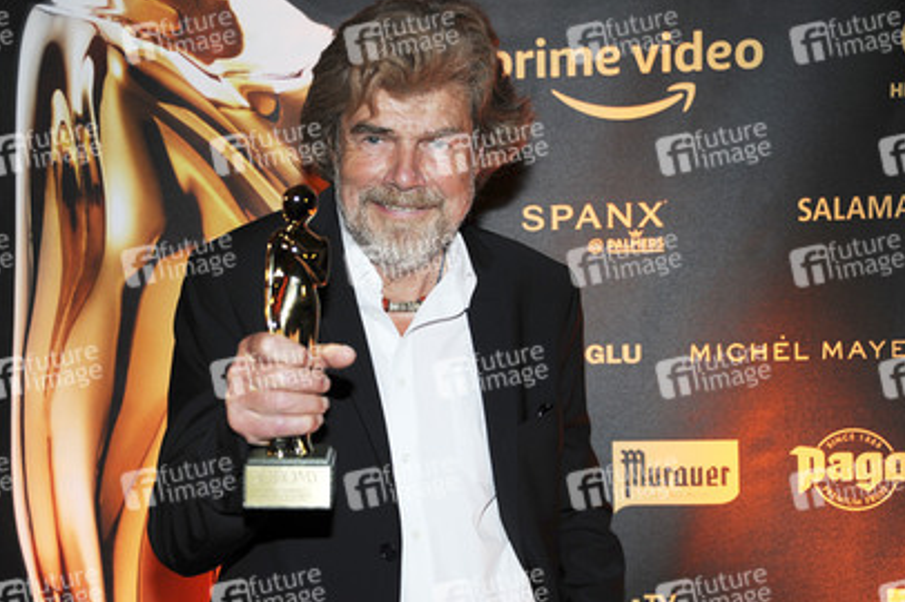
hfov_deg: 32.9
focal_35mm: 61
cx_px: 430
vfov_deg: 22.2
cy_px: 317
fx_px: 1532
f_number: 4.5
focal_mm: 55
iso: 800
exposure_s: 1/200
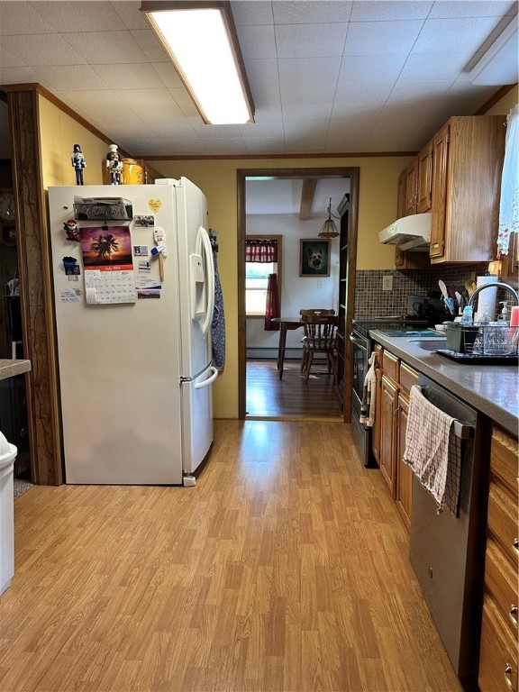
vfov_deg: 71.6
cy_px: 346
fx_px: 480
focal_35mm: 24
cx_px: 260
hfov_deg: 56.8
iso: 160
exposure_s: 1/60
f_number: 1.78
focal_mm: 6.86
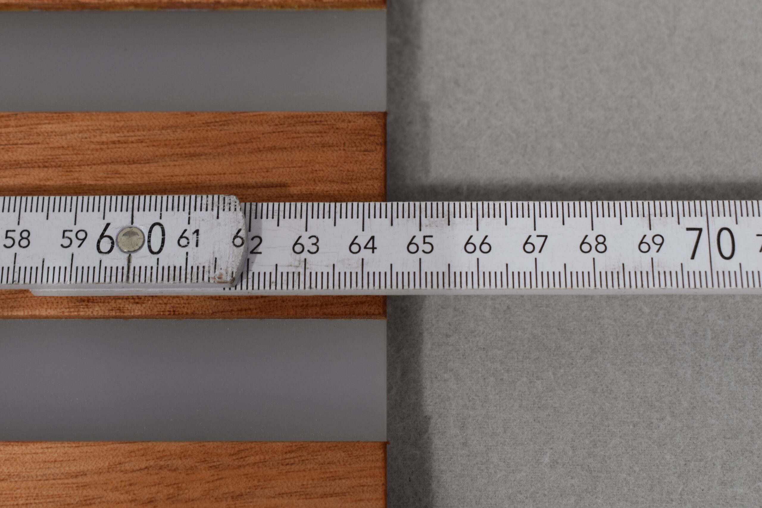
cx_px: 381
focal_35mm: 60
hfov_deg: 33.4
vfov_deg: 22.6
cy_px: 254
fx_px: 1270
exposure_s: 1/60
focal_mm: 40
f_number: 8
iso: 320
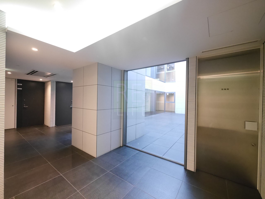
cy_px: 100
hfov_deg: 102.1
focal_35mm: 14
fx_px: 107
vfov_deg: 85.7
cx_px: 132
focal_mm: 7
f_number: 4
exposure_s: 1/40
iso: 3200
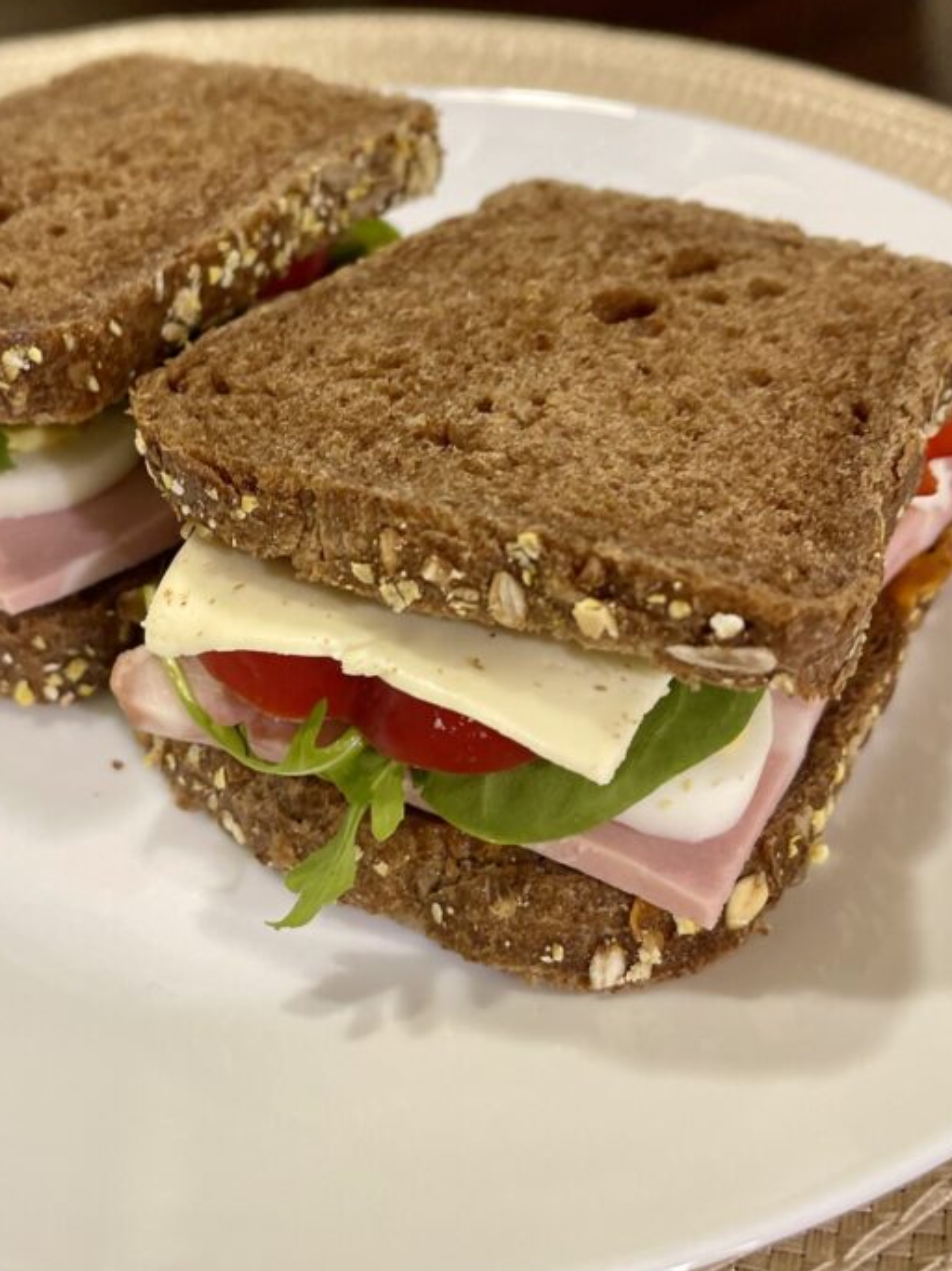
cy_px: 577
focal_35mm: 39
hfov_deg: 36.4
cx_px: 307
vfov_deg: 47.8
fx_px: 1431
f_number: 1.6
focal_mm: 5.1
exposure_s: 1/50
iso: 200
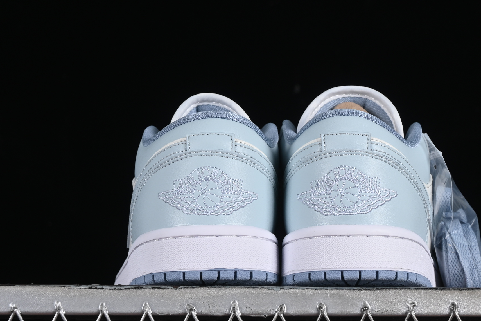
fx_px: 1630
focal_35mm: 122
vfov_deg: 11.2
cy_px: 123
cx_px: 290
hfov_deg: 16.8
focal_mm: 50
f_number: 8
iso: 160
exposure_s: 1/80
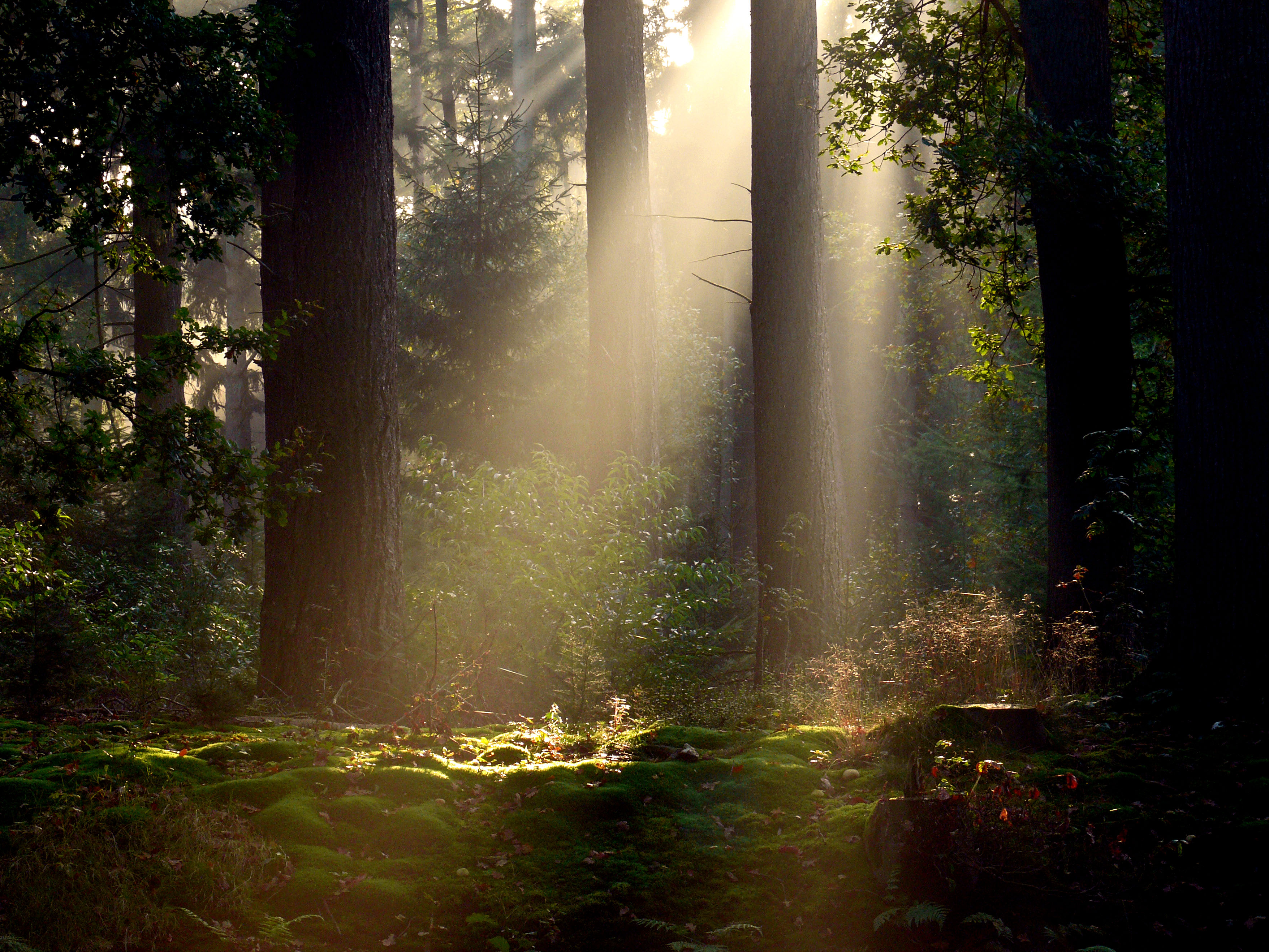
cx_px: 644
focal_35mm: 108
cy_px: 486
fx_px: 3959
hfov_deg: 18.2
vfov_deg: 13.7
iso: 100
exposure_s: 1/15
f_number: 9
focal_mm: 22
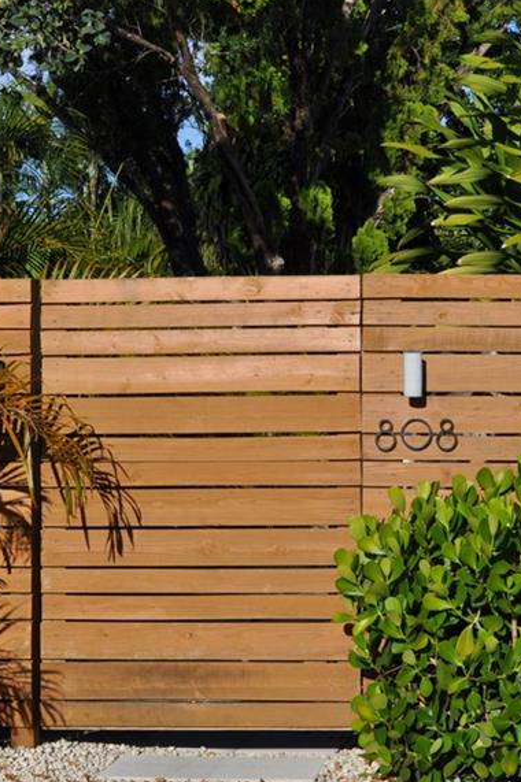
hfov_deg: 15.8
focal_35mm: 86
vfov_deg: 23.6
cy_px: 351
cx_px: 396
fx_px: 1869
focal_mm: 32
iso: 200
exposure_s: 1/500
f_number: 11
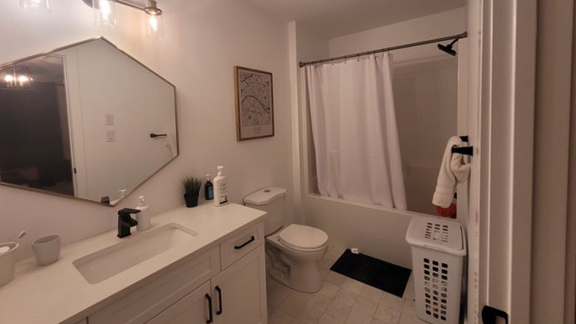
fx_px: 229
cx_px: 281
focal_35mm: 15
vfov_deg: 69.7
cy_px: 127
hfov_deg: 103.0
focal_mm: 1.74
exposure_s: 1/59
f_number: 2.2
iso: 160
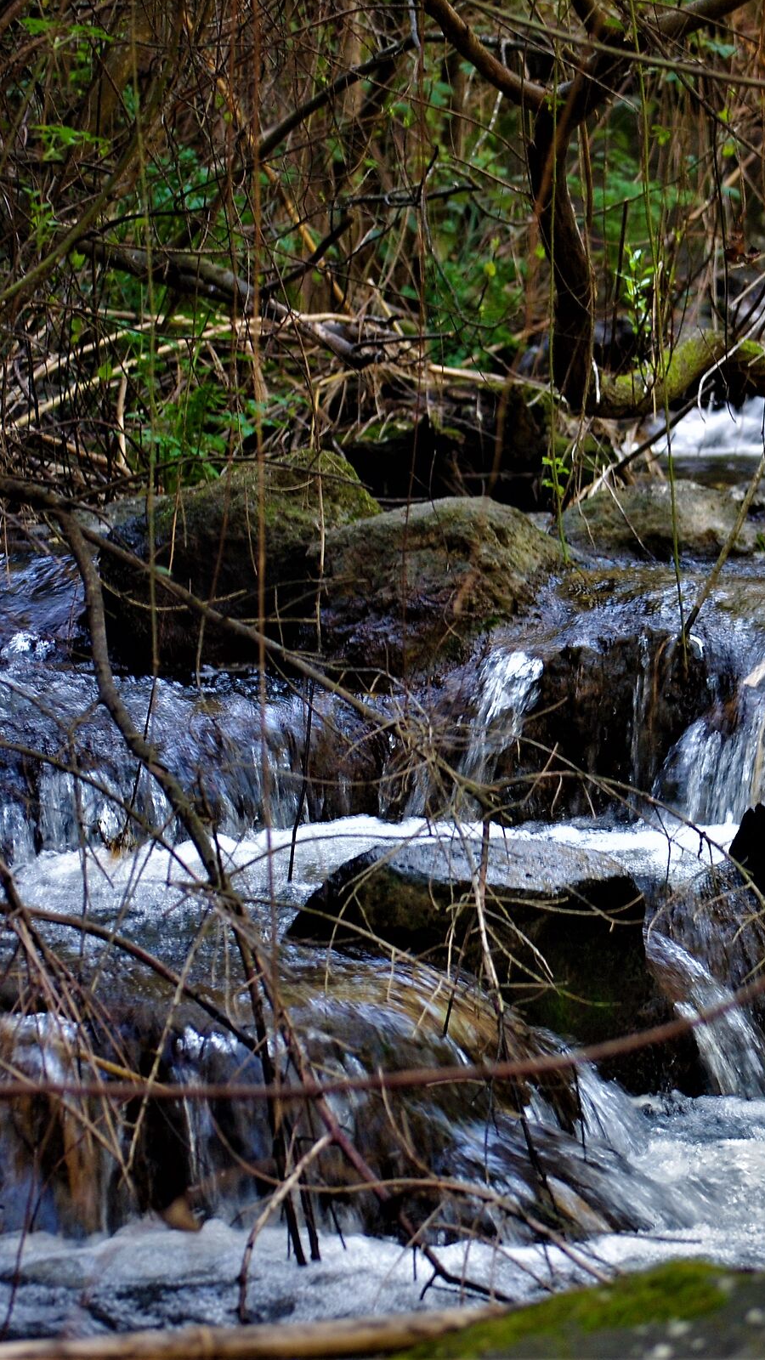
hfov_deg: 9.3
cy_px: 679
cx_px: 625
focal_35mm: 130
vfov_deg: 16.5
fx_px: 4680
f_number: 4
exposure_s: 1/60
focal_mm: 55
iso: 400
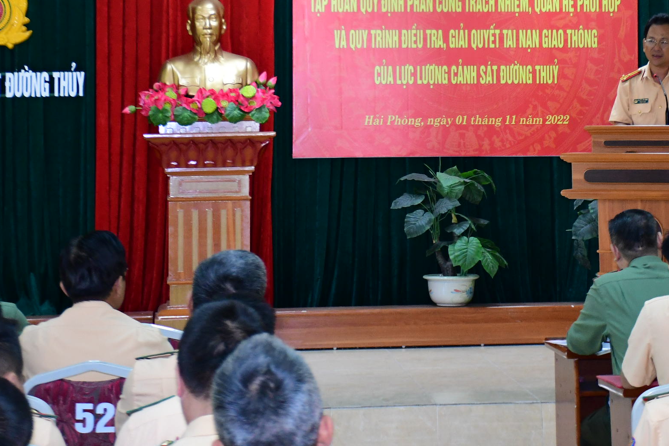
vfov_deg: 10.6
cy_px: 53
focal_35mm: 129
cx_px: 443
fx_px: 2397
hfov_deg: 15.9
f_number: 4.5
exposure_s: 1/200
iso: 2500
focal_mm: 48
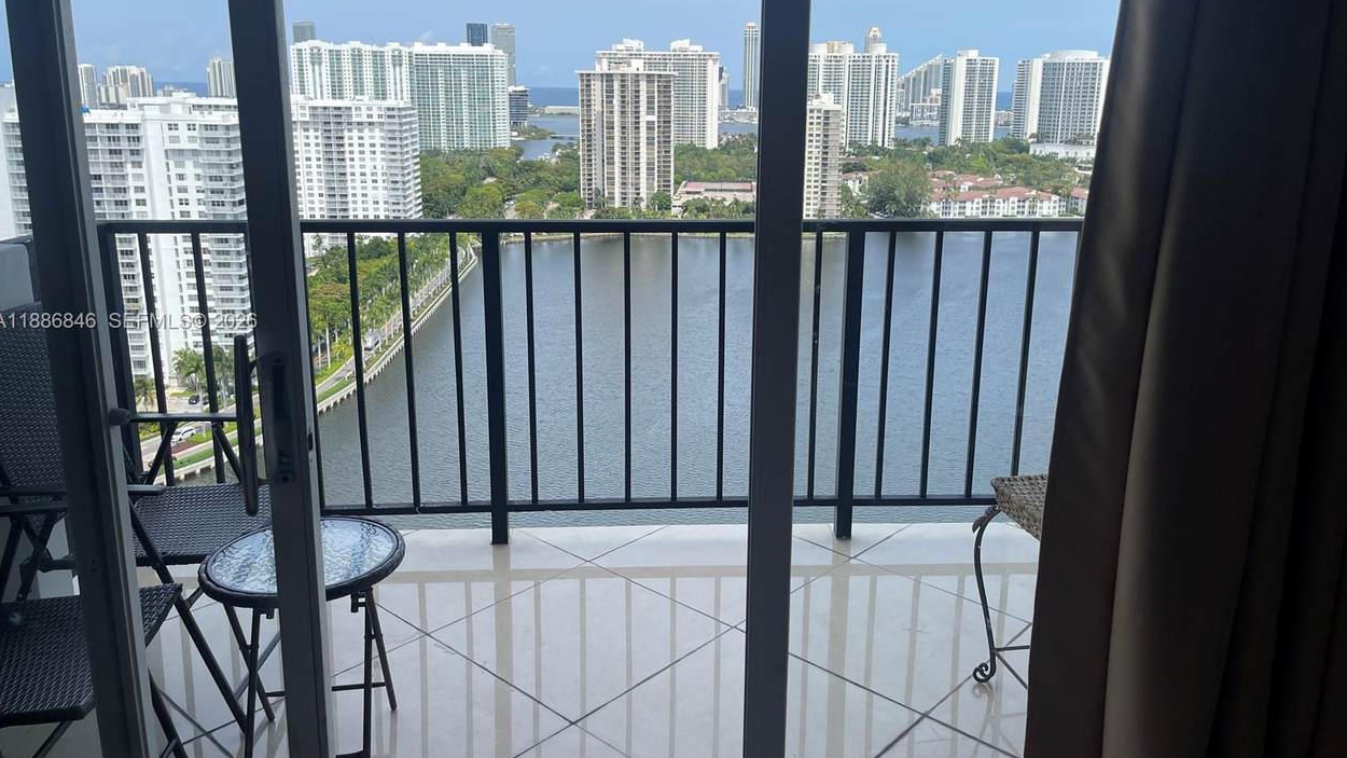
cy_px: 322
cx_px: 679
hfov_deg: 66.1
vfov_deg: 40.1
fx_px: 1036
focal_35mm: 29
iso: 32
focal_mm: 5.1
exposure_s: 1/2660
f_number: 1.6
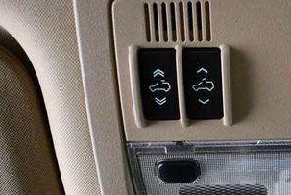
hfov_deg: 25.4
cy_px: 145
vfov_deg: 17.9
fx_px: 615
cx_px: 288
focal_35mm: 76
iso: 3200
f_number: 3.5
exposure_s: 1/125
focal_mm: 18
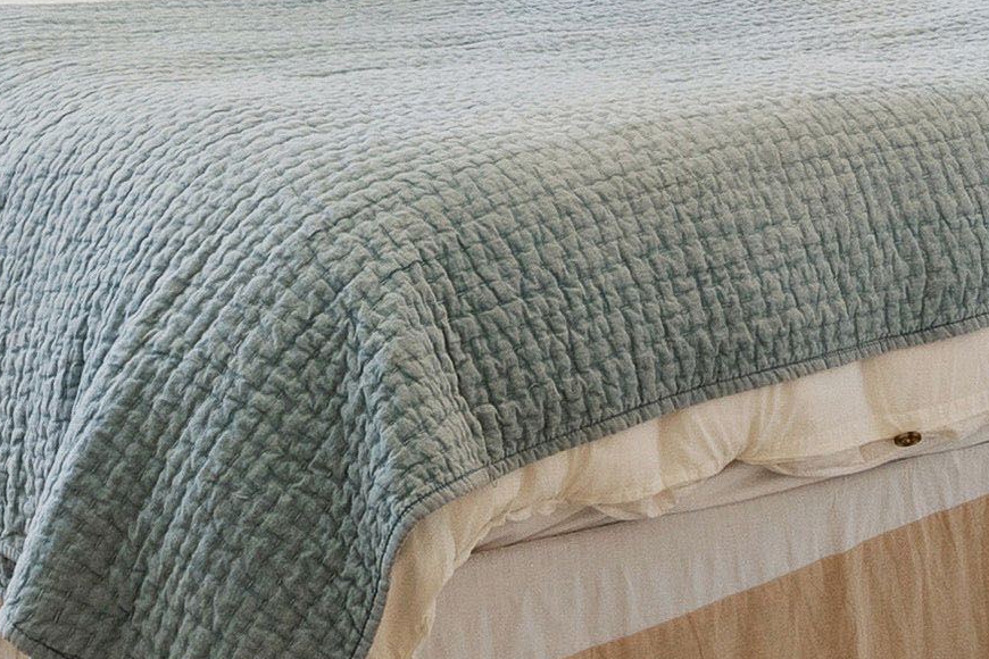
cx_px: 642
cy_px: -459
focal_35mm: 96
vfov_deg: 13.1
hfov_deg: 21.2
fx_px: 2637
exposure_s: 1/3
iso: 100
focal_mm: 10
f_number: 8
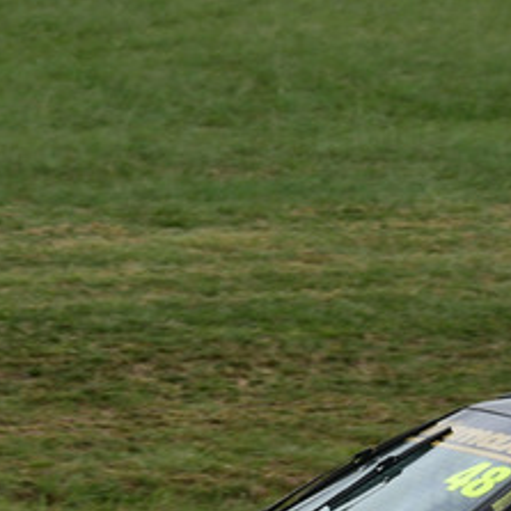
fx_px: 29043
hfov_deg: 1.0
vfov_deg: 1.0
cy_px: 463
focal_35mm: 1739
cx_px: 550
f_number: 11
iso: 500
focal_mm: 380
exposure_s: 1/640
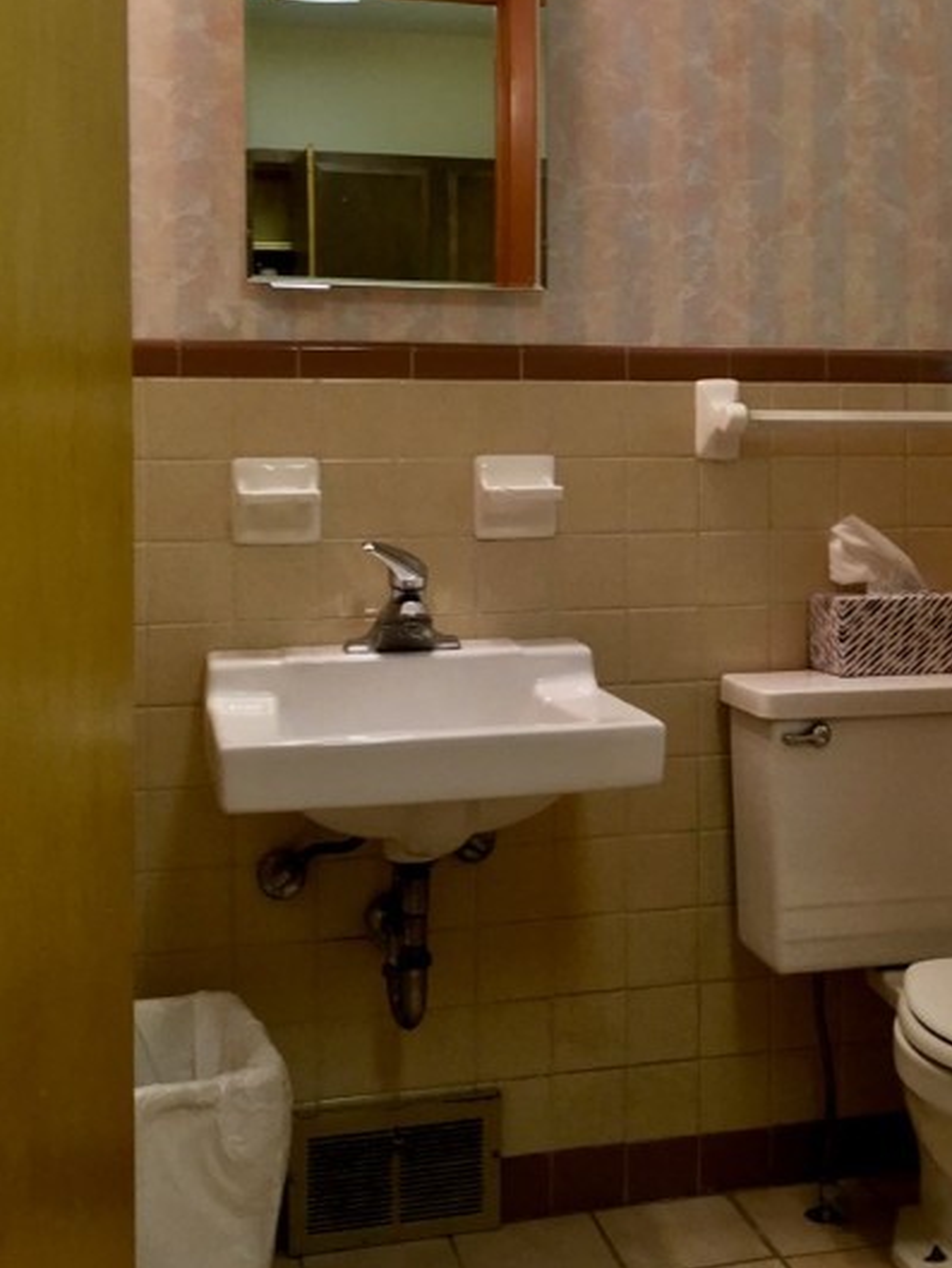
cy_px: 467
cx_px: 650
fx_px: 1649
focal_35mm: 45
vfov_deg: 41.7
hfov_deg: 31.9
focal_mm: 3.3
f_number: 2.4
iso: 80
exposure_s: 1/30
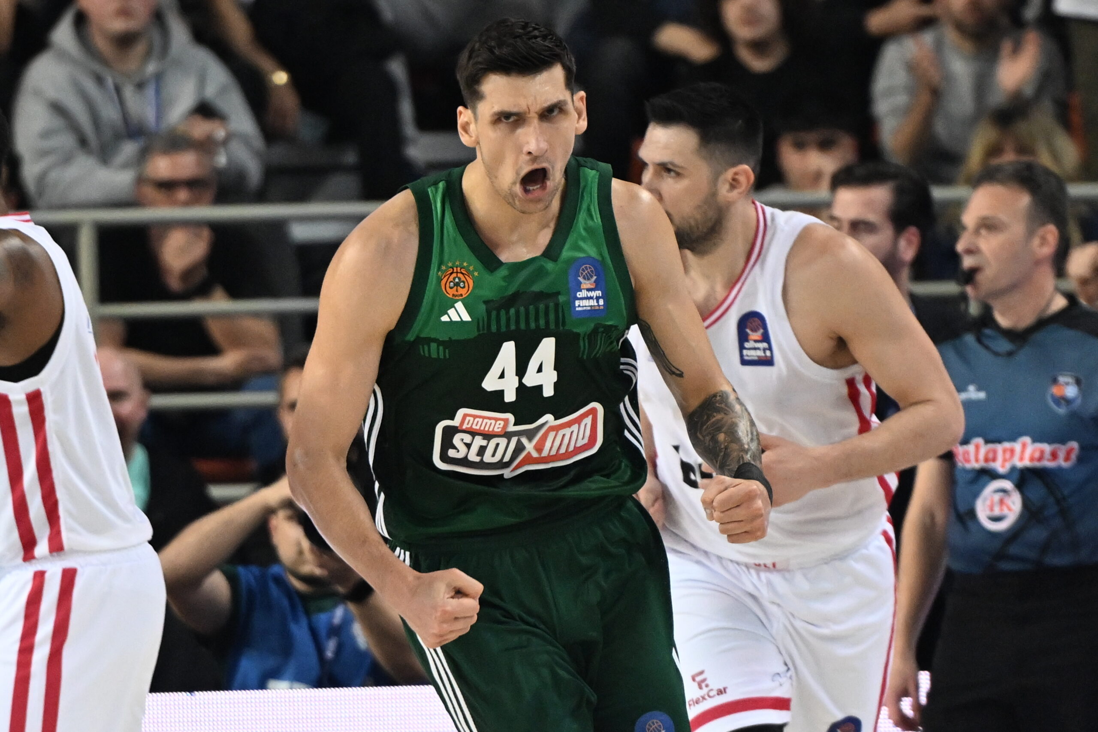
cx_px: 549
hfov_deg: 10.3
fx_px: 6100
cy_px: 366
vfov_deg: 6.9
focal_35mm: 200
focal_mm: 200
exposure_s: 1/640
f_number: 2.8
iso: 2500
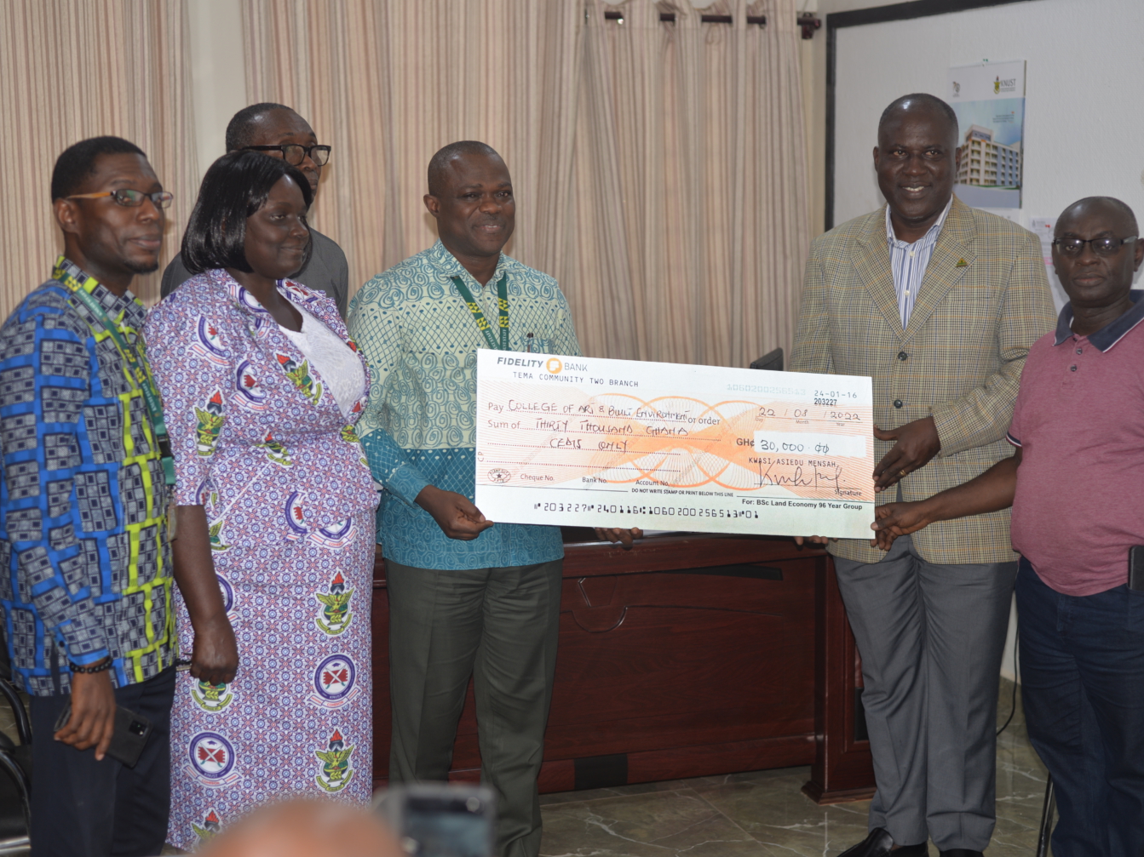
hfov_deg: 34.9
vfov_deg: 26.6
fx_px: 1817
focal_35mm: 55
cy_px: 423
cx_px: 571
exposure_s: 1/60
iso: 100
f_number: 2.8
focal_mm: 50
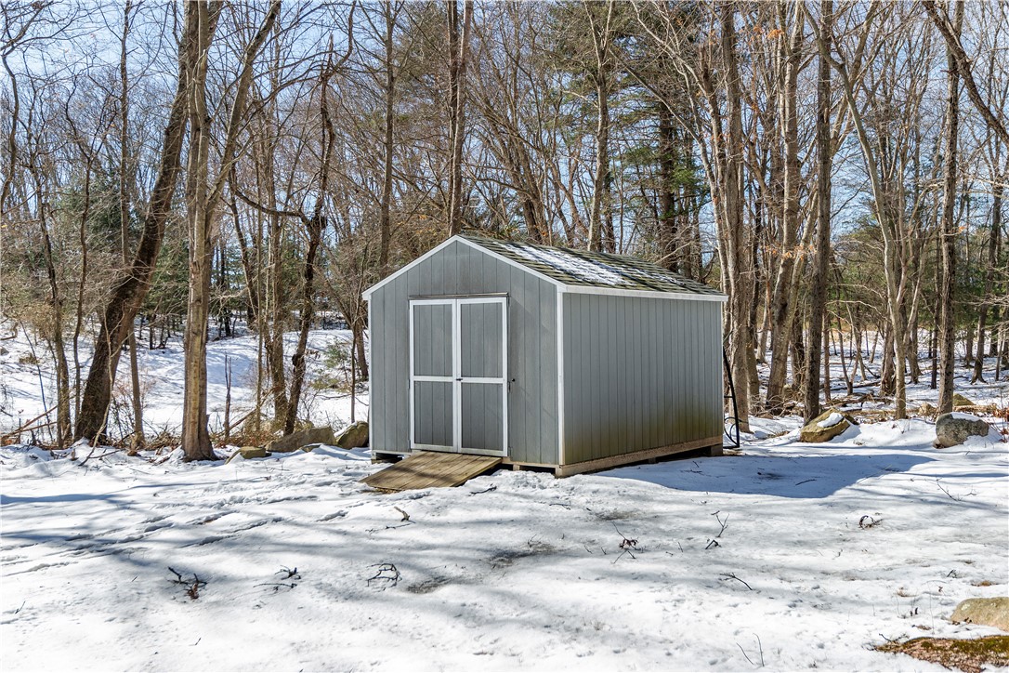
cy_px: 336
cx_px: 504
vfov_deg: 37.9
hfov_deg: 54.4
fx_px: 981
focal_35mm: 35
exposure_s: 1/200
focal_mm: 35
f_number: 6.3
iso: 100
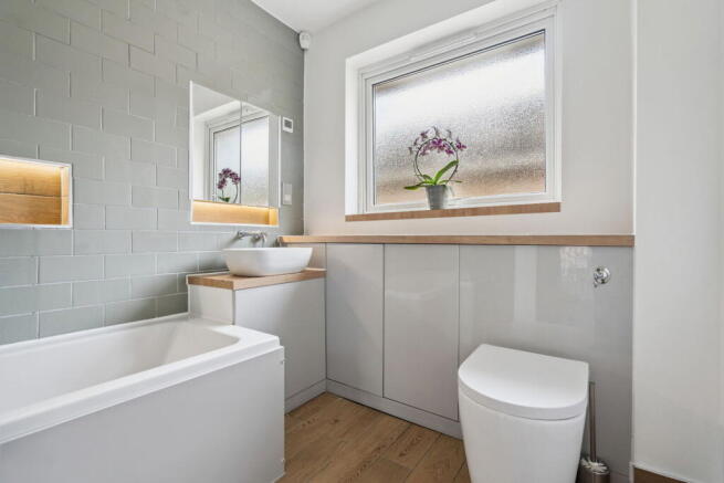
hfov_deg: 96.7
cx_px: 362
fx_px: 322
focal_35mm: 16
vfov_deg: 73.8
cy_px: 242
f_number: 5.6
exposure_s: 1/10
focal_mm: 16
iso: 320
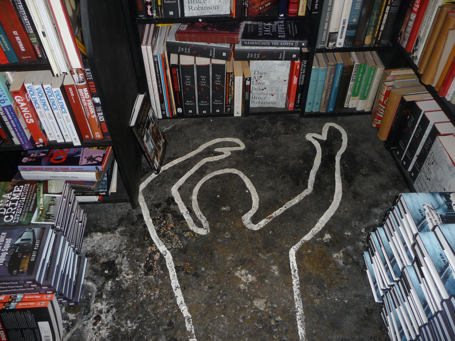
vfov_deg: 46.8
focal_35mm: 30
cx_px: 228
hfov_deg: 60.0
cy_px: 170
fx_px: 394
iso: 100
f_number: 3.3
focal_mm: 4.7
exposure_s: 1/30
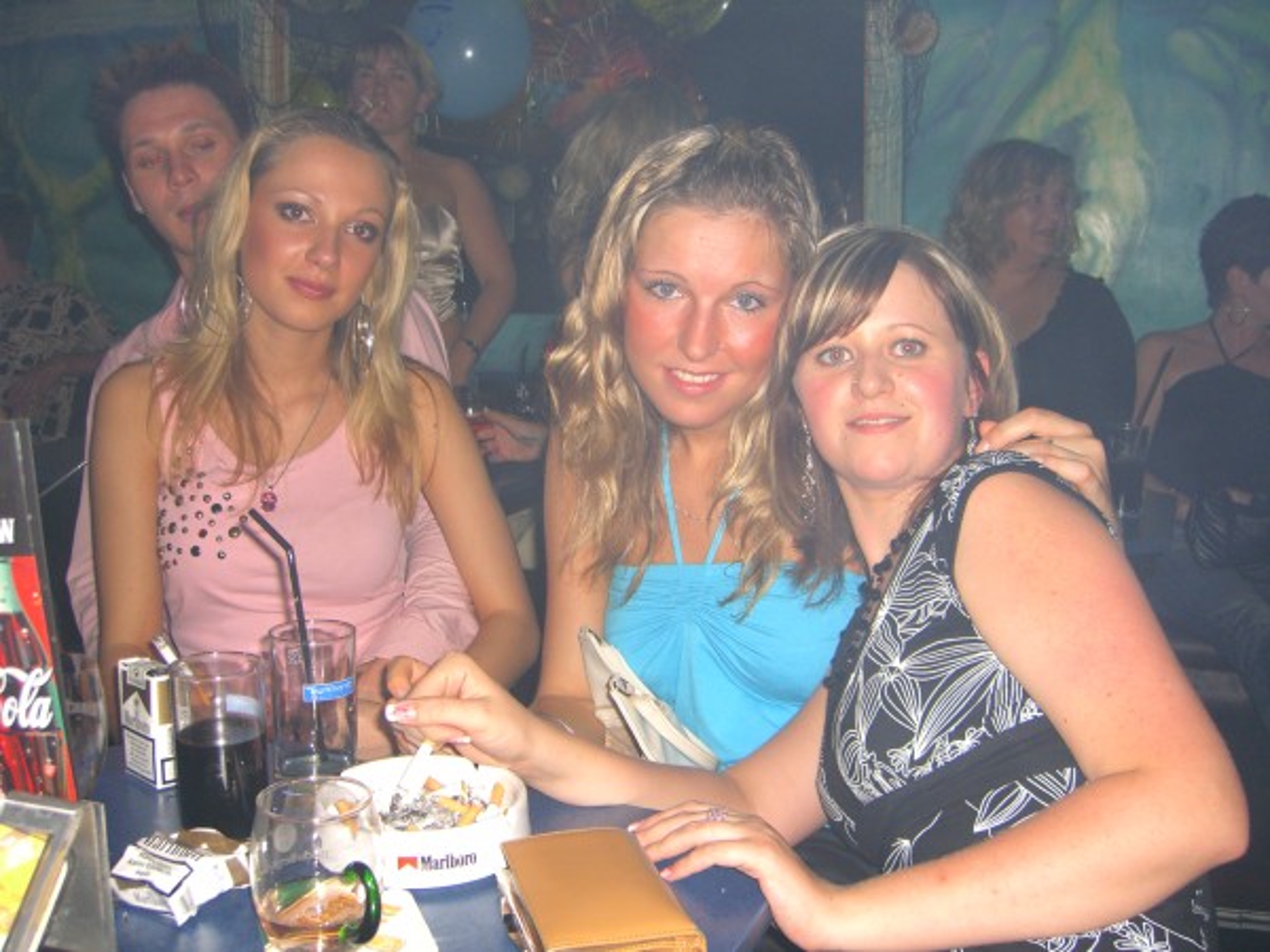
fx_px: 1394
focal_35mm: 38
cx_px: 635
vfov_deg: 37.7
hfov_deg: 49.0
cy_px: 476
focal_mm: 7.9
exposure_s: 1/60
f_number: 2.8
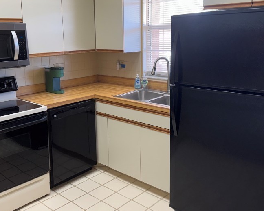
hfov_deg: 48.9
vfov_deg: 39.8
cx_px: 114
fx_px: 289
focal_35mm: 37
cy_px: 73
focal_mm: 6.76
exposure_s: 1/120
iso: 160
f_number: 1.78
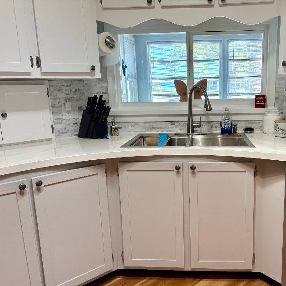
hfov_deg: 51.7
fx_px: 290
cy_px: 144
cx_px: 187
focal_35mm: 31
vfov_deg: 52.5
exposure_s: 1/164
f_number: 1.6
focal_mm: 5.96
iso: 125
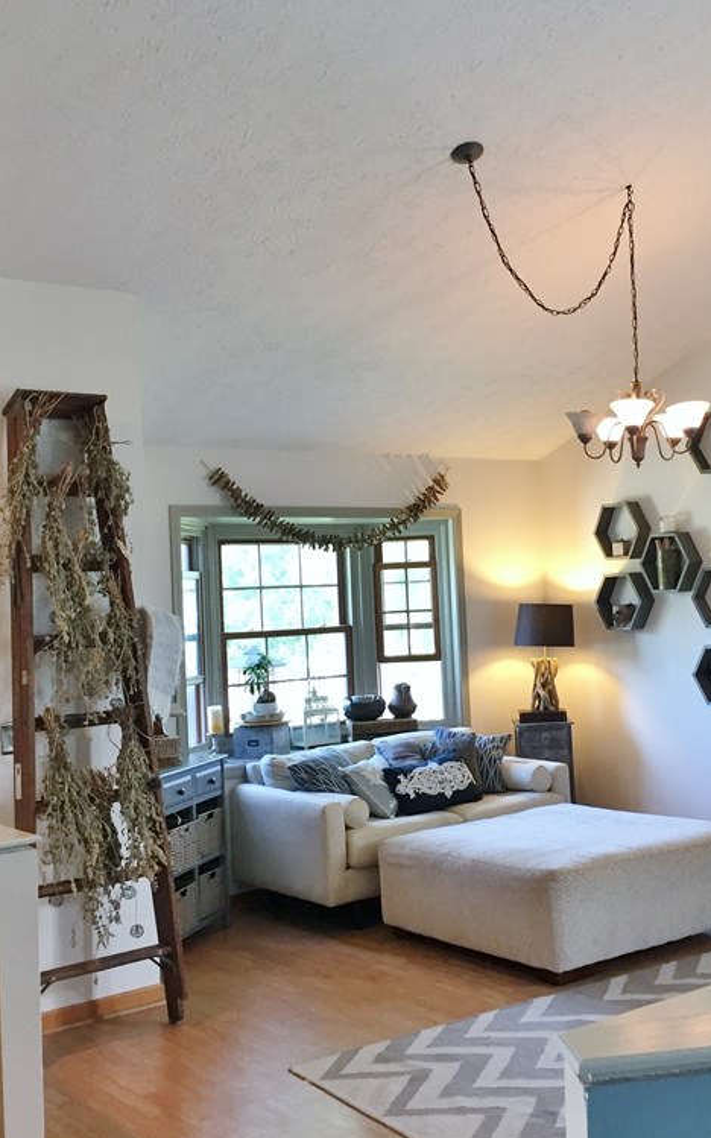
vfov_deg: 47.2
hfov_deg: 30.4
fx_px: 1302
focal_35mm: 42
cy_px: 571
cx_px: 460
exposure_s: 1/30
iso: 100
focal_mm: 4.15
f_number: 2.2
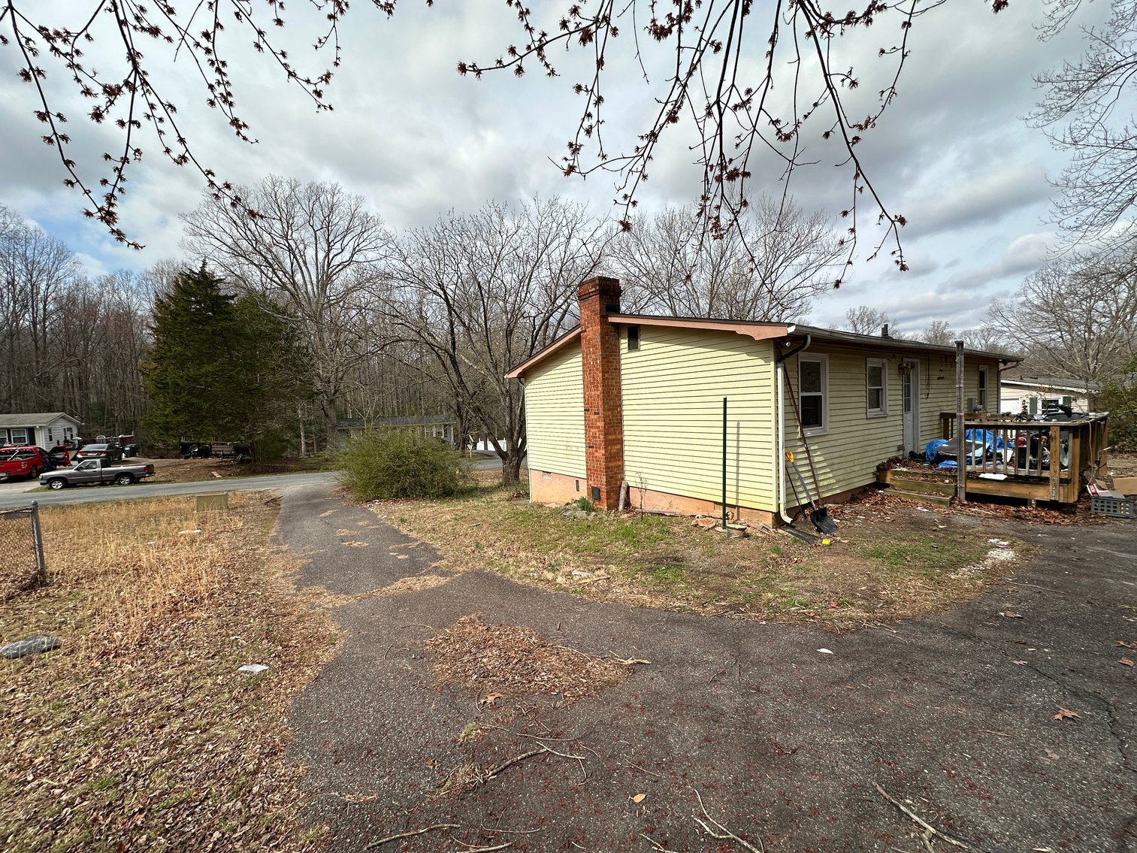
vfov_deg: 85.7
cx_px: 568
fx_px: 460
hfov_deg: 102.1
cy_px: 426
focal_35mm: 14
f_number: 2.2
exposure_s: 1/2212
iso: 50
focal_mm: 2.22
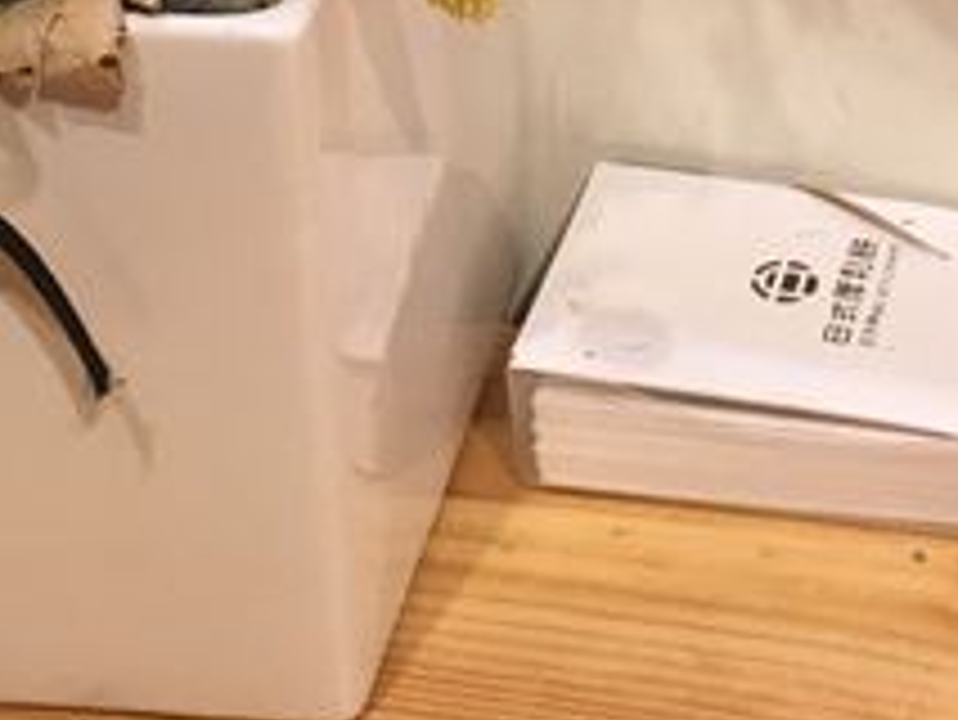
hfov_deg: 17.7
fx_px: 3018
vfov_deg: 12.5
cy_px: -540
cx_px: 931
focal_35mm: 109
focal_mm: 4.15
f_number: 2.2
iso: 25
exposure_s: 1/40
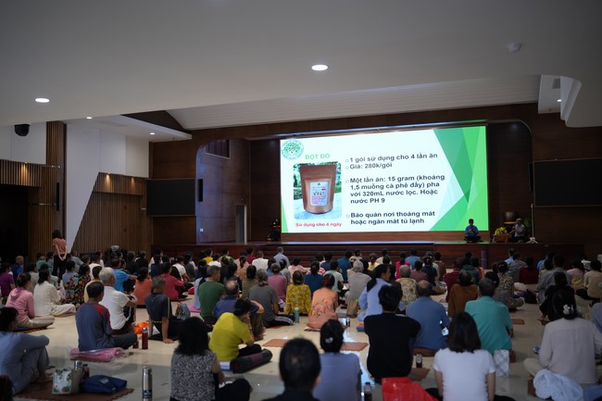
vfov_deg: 37.8
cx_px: 301
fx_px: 585
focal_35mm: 35
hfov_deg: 54.4
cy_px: 200
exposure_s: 1/125
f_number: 2
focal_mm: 35
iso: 250
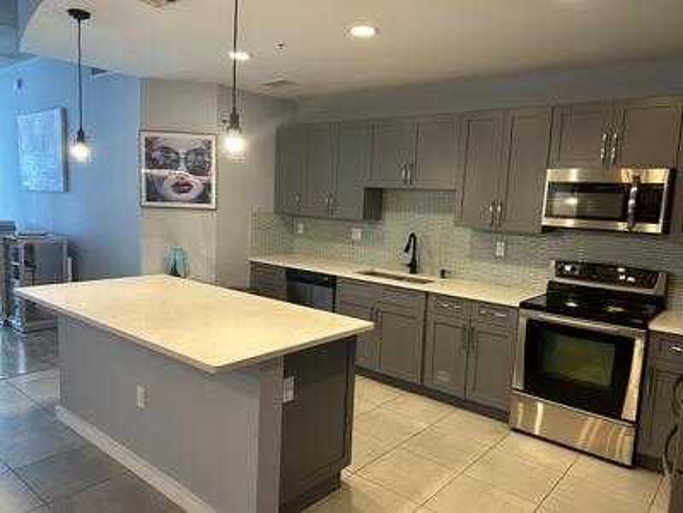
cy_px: 256
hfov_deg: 67.3
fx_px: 513
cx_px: 342
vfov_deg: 53.1
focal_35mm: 26
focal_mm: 5.7
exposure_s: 1/60
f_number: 1.5
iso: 200
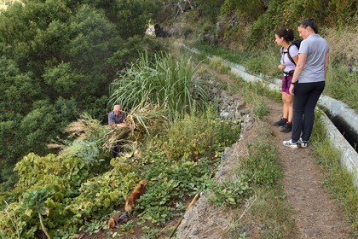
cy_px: 120
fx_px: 338
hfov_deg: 55.8
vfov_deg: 38.9
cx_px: 179
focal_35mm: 34
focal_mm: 34
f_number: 9
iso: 400
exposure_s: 1/60
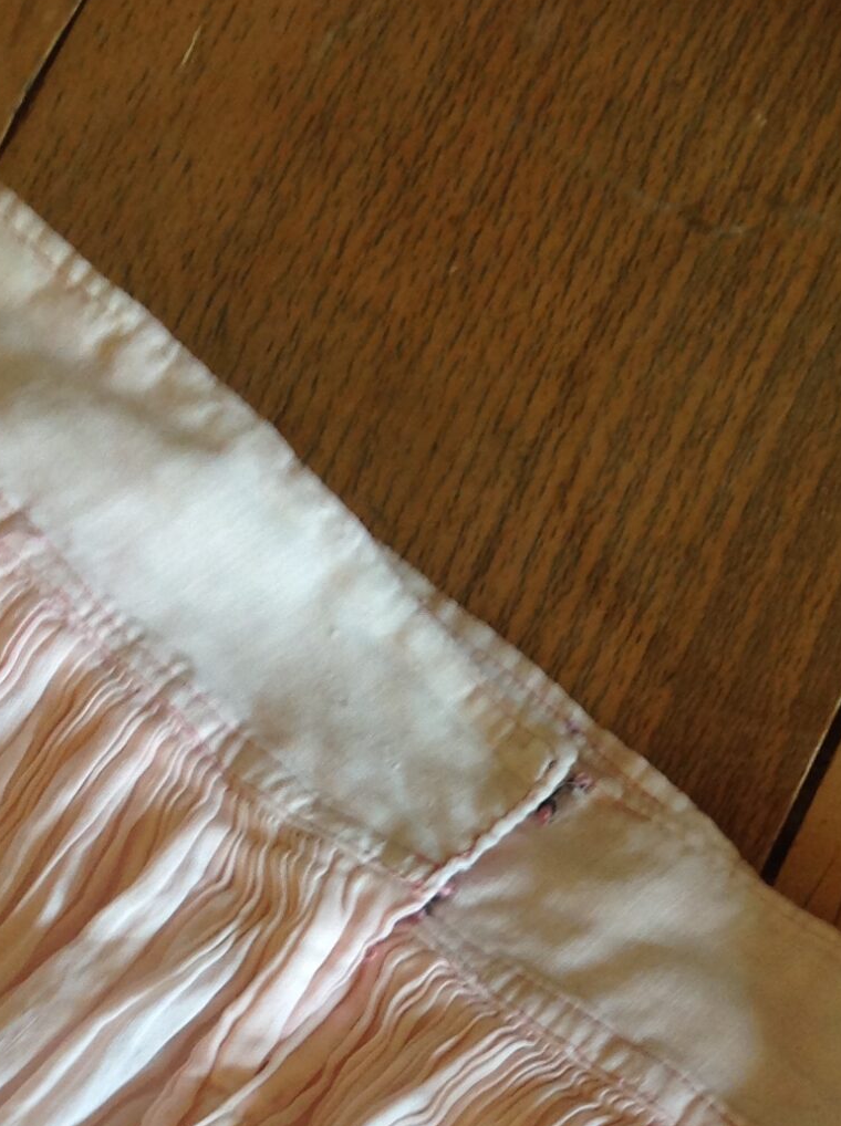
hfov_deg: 16.7
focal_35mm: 88
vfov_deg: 20.6
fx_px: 2859
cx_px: 371
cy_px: 1406
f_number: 2.4
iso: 50
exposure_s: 1/17
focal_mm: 4.28
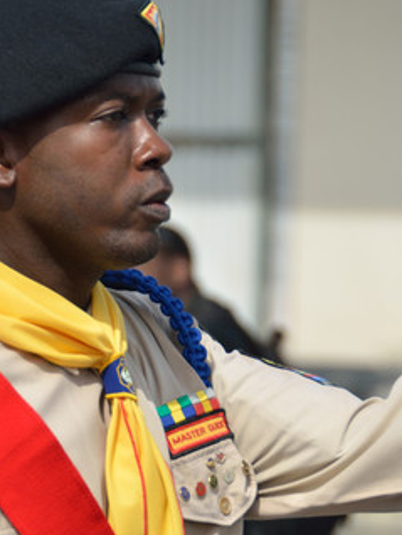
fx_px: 7345
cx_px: 117
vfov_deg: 4.2
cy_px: 456
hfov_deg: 3.1
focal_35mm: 475
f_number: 5.6
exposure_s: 1/500
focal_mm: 150
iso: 100
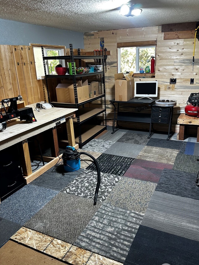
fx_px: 207
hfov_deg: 51.2
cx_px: 111
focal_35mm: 27
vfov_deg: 65.3
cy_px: 131
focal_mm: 6.86
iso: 125
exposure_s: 1/60
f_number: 1.78
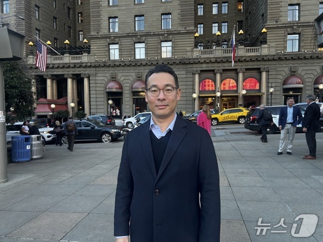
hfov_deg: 67.3
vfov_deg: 53.1
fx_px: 243
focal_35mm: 26
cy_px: 121
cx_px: 162
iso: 32
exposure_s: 1/121
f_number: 1.5
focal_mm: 5.7
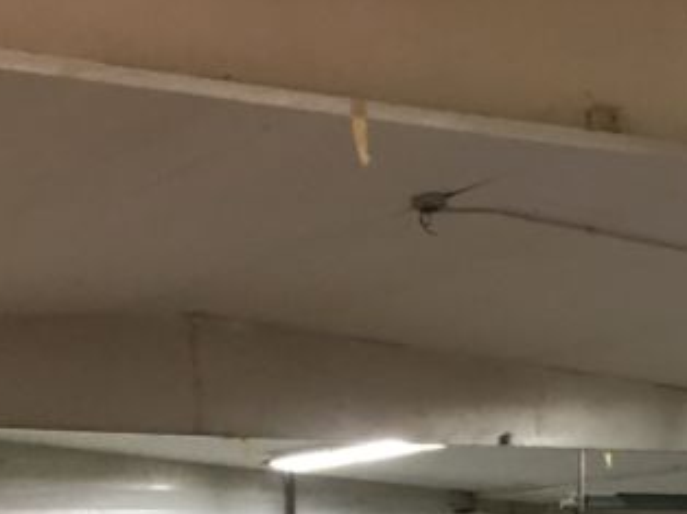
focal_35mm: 111
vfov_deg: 12.6
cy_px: 803
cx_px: 823
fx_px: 2201
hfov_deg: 17.0
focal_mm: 4.15
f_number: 2.2
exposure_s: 1/30
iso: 100
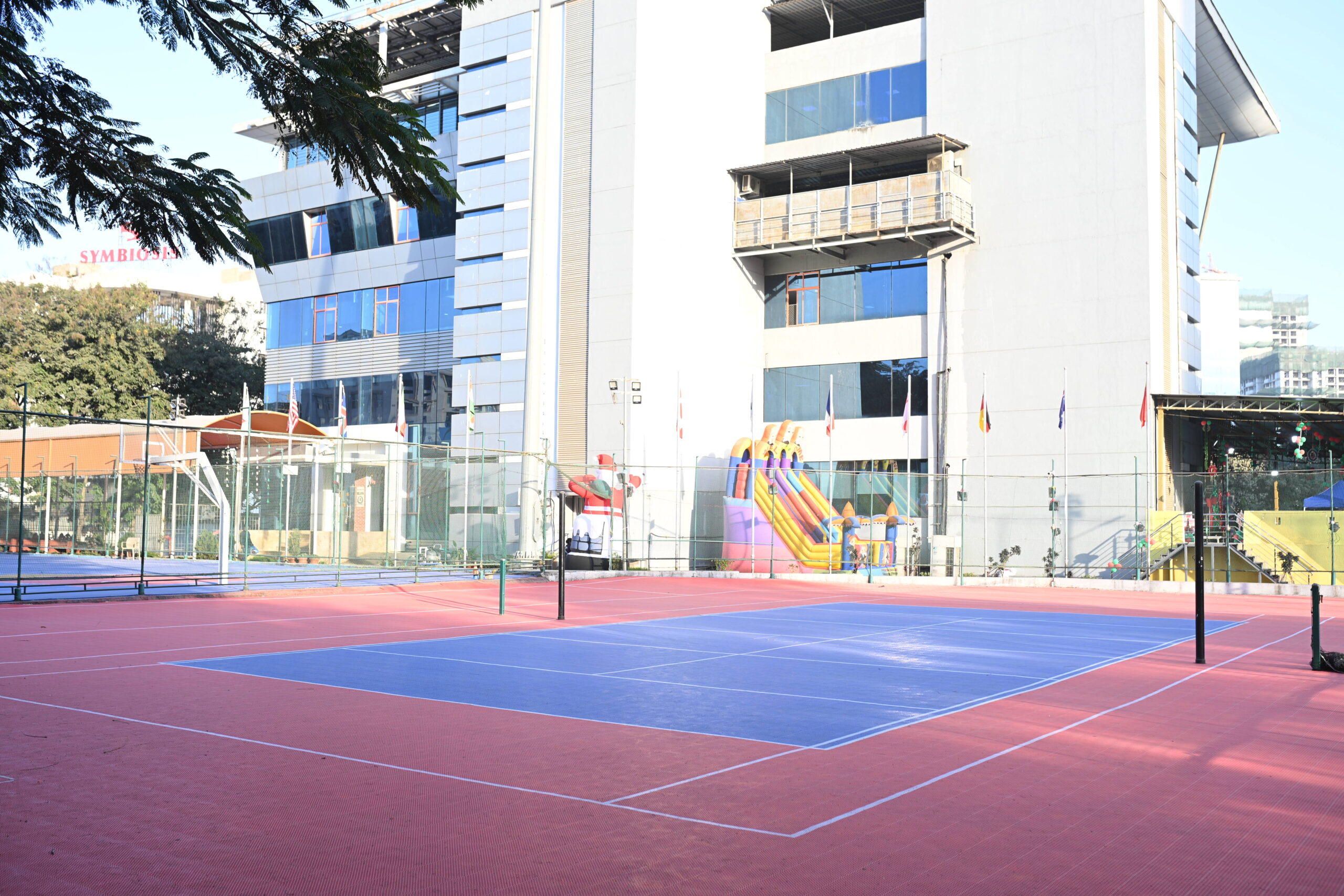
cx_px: 672
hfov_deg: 54.4
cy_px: 448
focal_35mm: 35
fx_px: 1307
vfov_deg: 37.9
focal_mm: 35
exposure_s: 1/100
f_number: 4.5
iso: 100
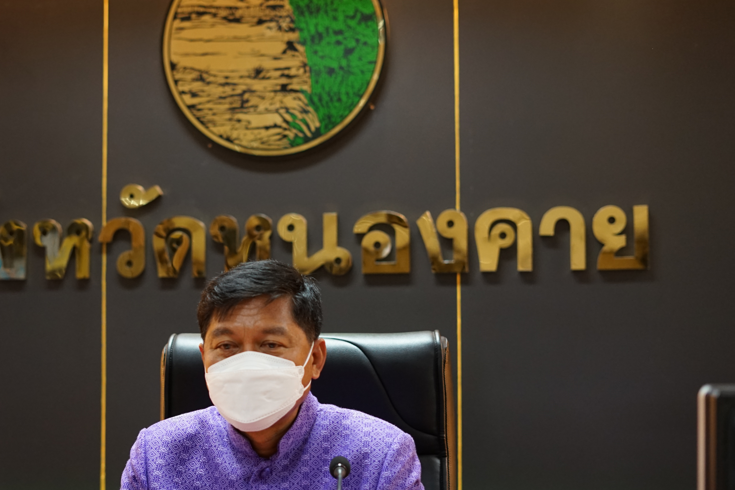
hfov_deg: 30.8
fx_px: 1327
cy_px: 274
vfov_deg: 20.9
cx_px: 278
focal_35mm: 65
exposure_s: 1/160
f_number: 2.5
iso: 1600
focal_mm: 50
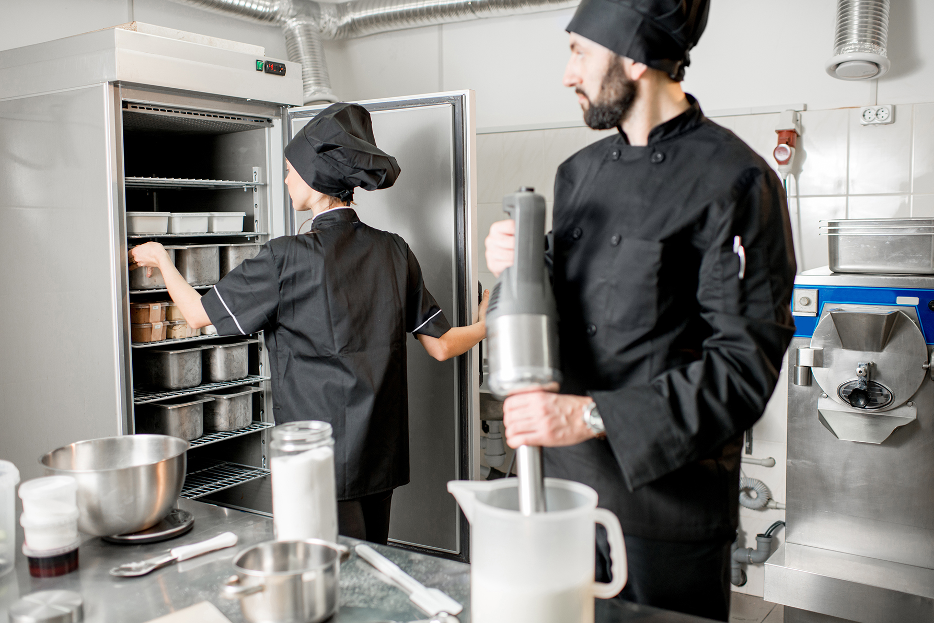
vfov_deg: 37.9
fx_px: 908
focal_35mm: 35
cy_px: 312
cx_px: 467
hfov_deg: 54.4
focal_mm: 35
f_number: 2.2
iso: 400
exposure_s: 1/200
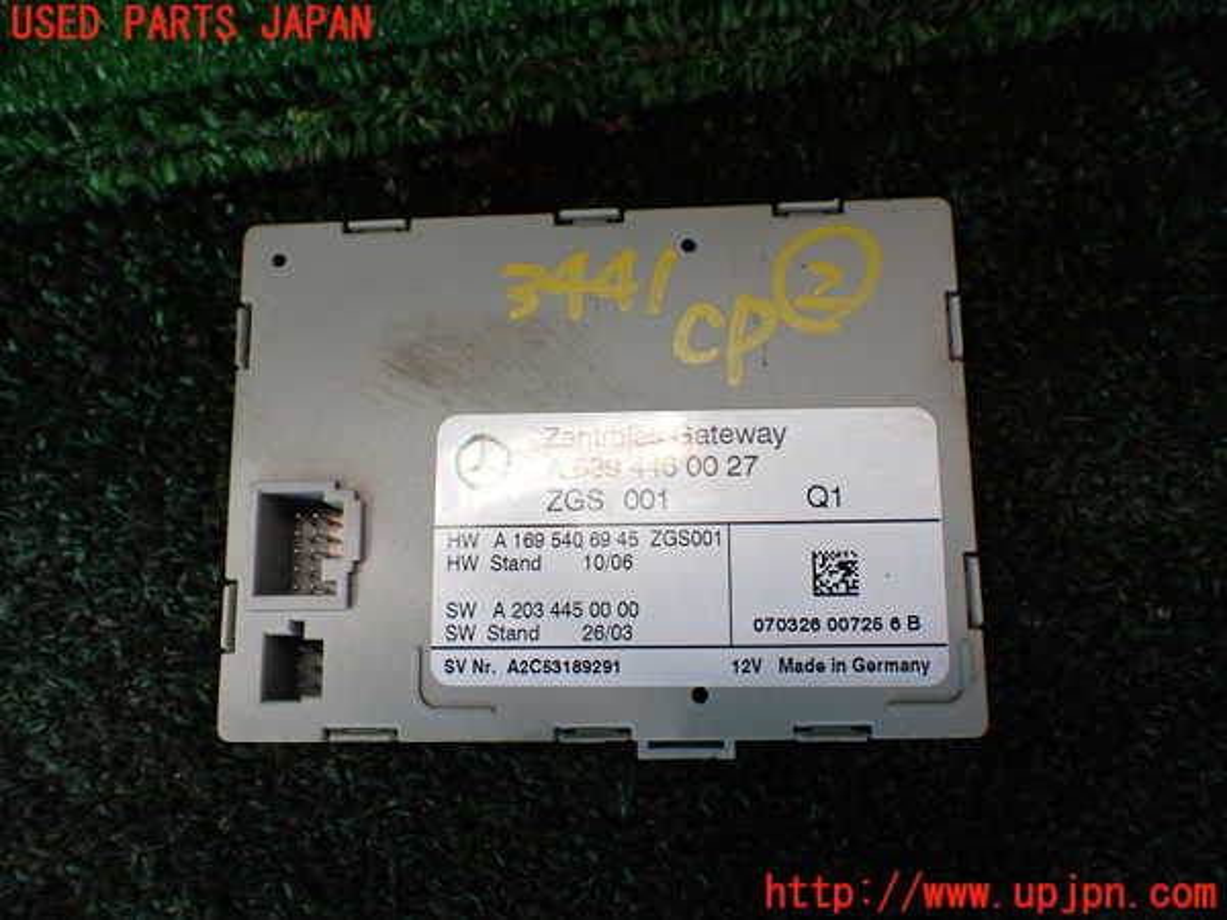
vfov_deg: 46.8
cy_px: 460
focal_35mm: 30
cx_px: 614
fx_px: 1063
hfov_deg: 60.0
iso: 250
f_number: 2.3
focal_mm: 5.4
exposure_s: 1/125
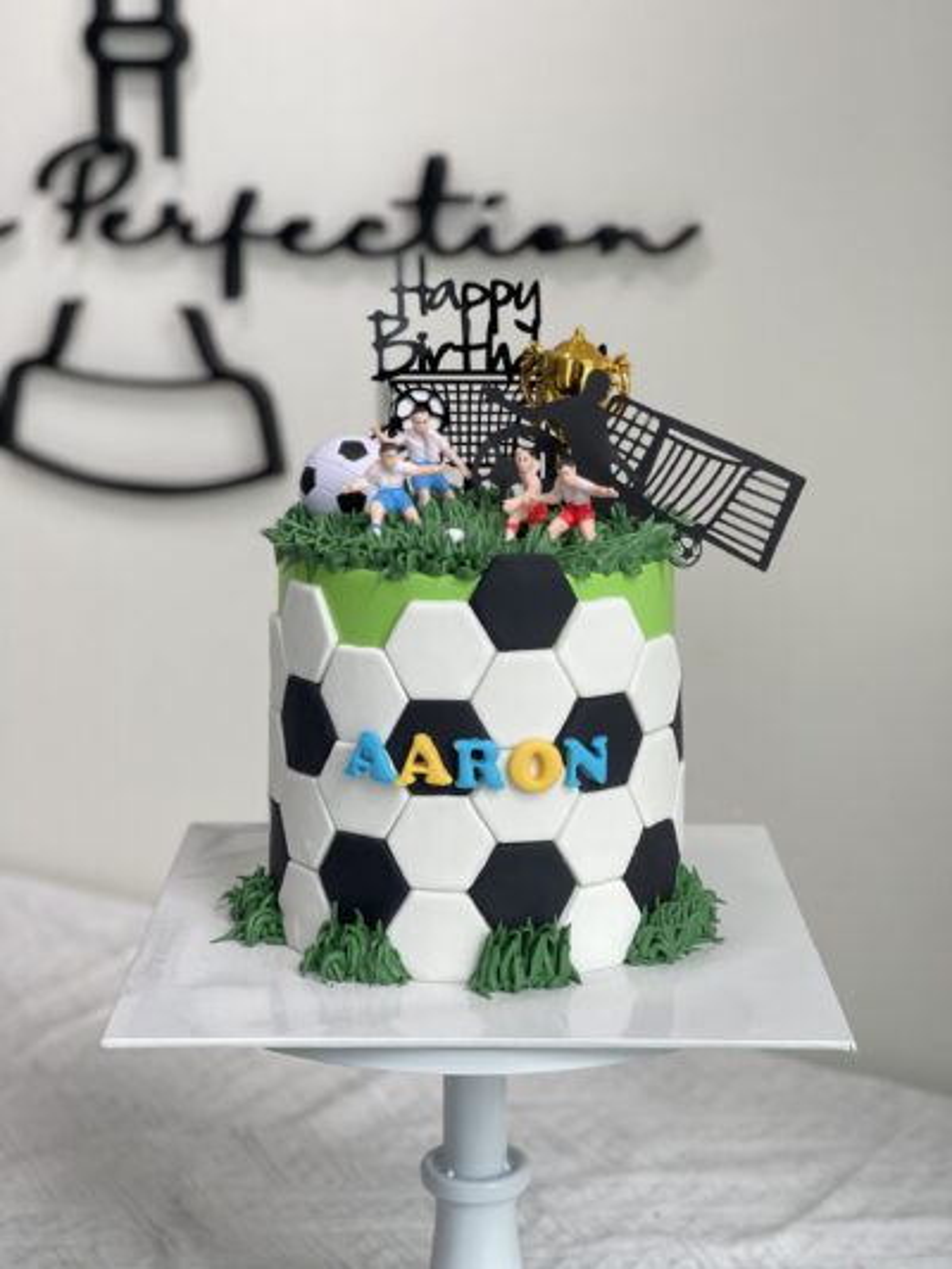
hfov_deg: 22.9
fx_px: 2346
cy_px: 634
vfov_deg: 30.3
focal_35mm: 64
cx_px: 476
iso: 64
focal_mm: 7.5
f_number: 2.2
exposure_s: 1/100
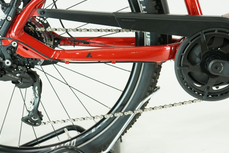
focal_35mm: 59
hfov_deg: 33.9
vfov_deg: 23.0
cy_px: 60
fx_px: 375
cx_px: 130
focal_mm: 40
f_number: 6.3
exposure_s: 1/200
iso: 2500
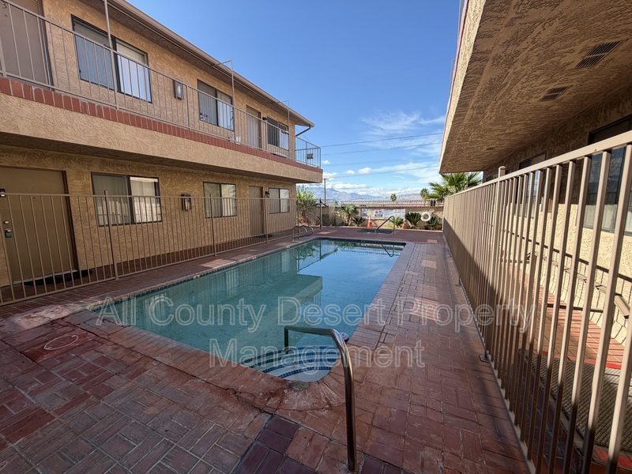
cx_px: 316
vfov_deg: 85.7
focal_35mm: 14
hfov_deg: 102.1
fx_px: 256
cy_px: 237
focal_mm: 2.22
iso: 40
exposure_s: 1/751
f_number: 2.2
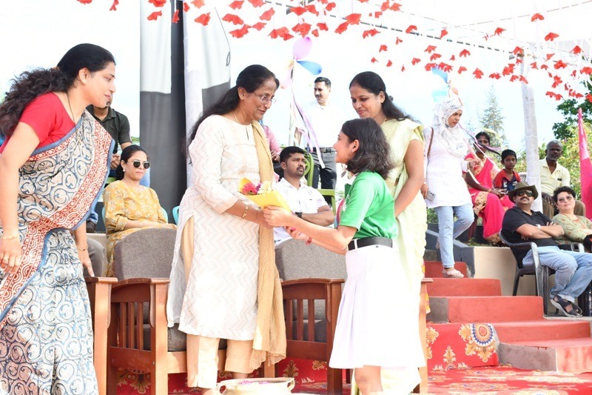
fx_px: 789
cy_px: 198
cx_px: 296
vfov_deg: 28.1
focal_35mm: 48
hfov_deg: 41.1
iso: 640
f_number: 11
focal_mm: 32
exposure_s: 1/160
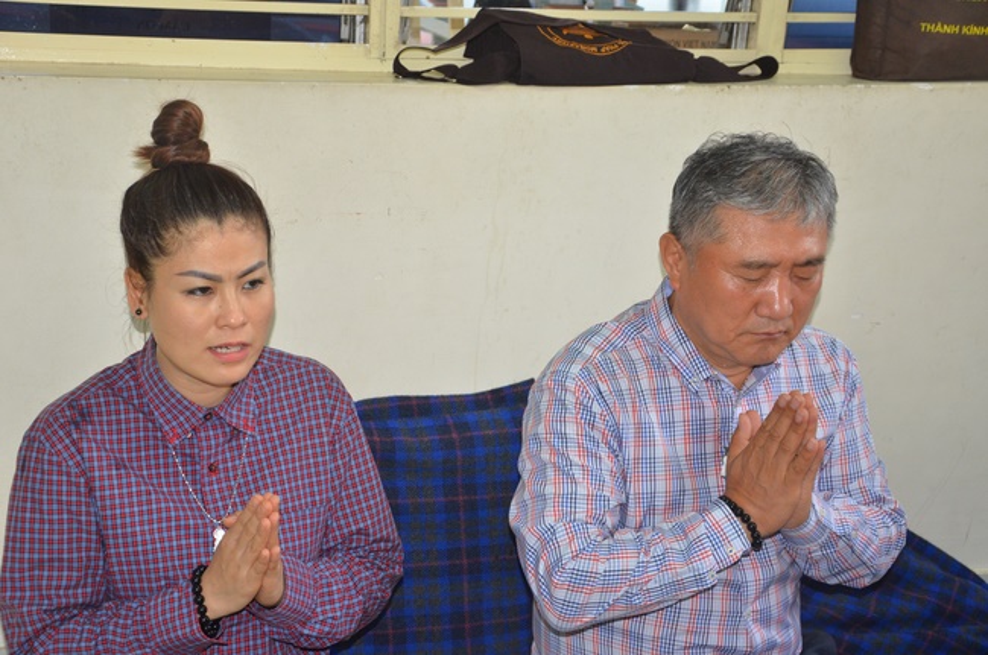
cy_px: 328
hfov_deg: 29.9
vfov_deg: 20.1
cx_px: 494
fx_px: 1849
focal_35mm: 68
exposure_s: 1/60
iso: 1000
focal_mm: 45
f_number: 5
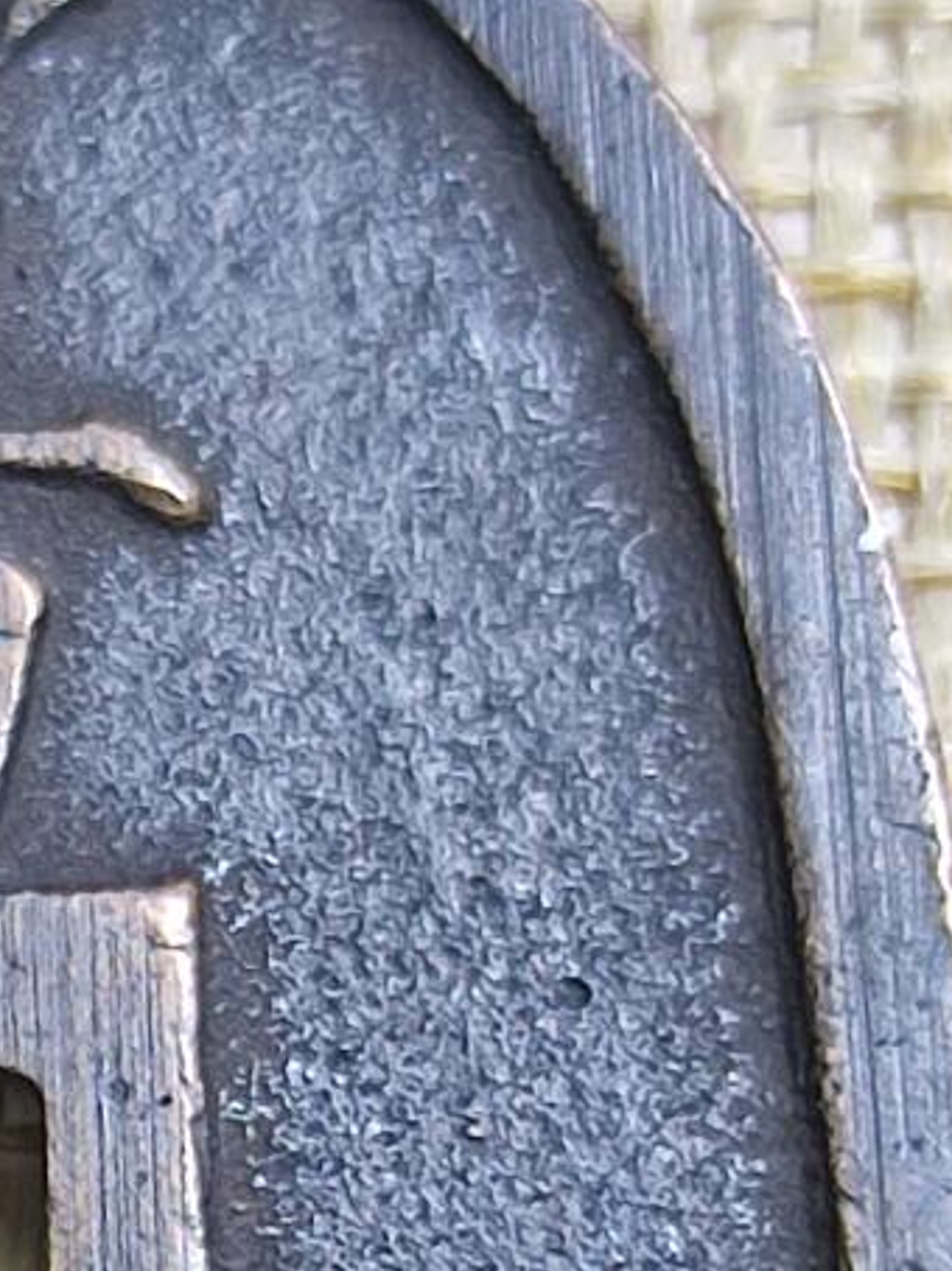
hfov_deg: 6.3
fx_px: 8589
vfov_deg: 8.4
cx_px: -193
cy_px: 1372
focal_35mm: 234
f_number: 1.69
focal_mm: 6.72
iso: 50
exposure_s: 1/100
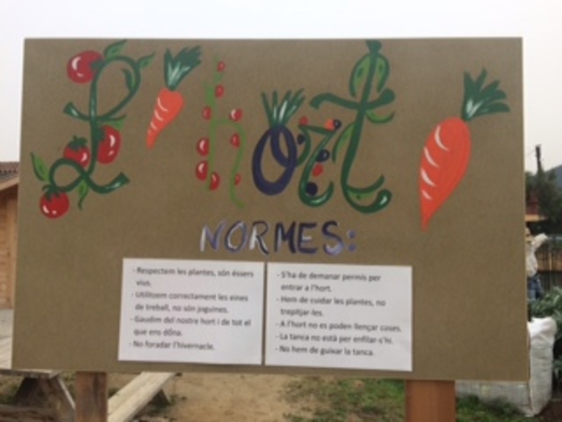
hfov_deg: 61.7
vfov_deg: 48.2
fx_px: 471
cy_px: 211
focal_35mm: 29
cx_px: 281
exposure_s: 1/855
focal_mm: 4.15
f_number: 2.2
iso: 32
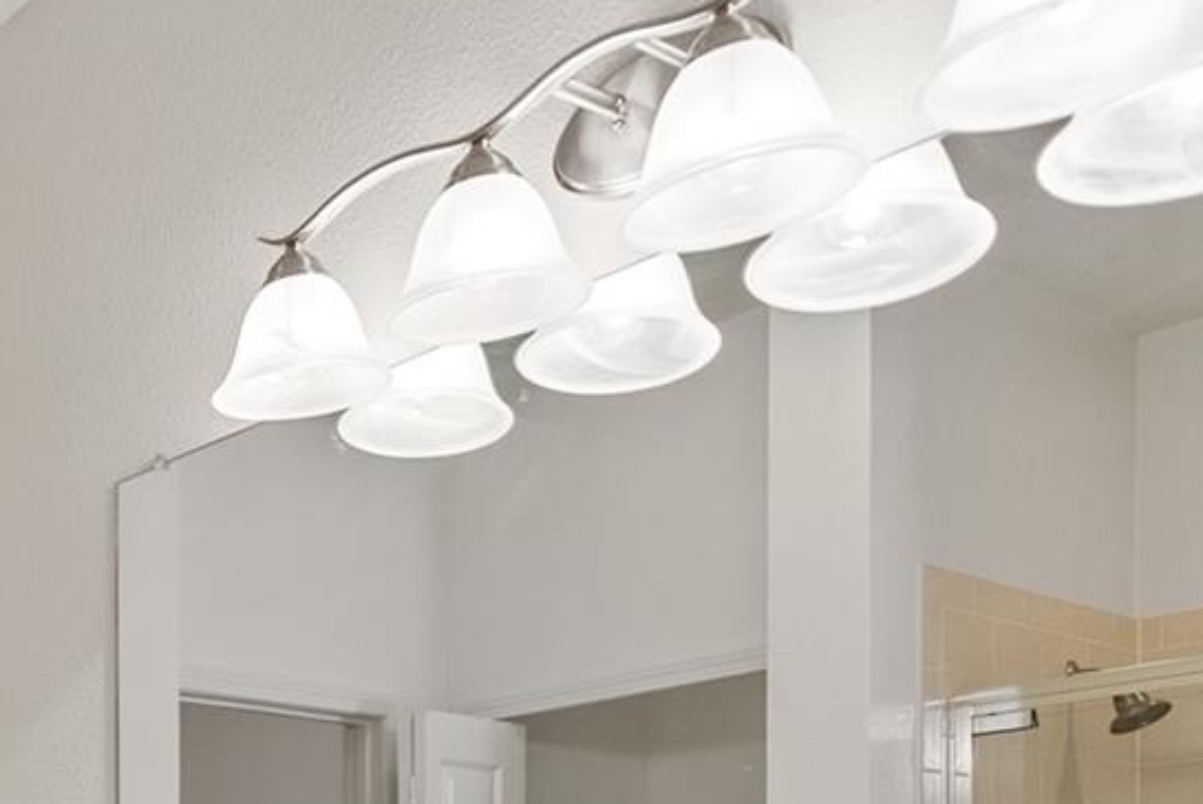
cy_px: 1124
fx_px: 1571
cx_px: -126
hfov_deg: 35.6
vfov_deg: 24.1
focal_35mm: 47
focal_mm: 16
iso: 800
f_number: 2.8
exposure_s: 1/125
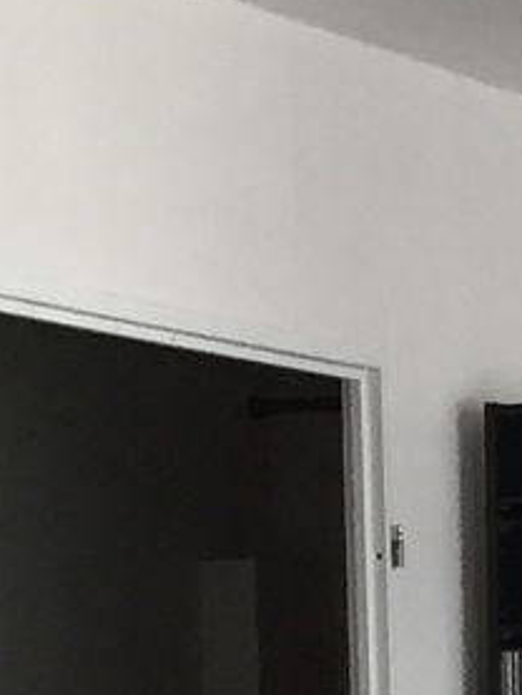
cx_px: 720
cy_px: 1577
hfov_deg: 6.6
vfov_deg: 8.3
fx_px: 4480
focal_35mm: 223
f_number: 2.2
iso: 64
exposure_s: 1/33
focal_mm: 4.15
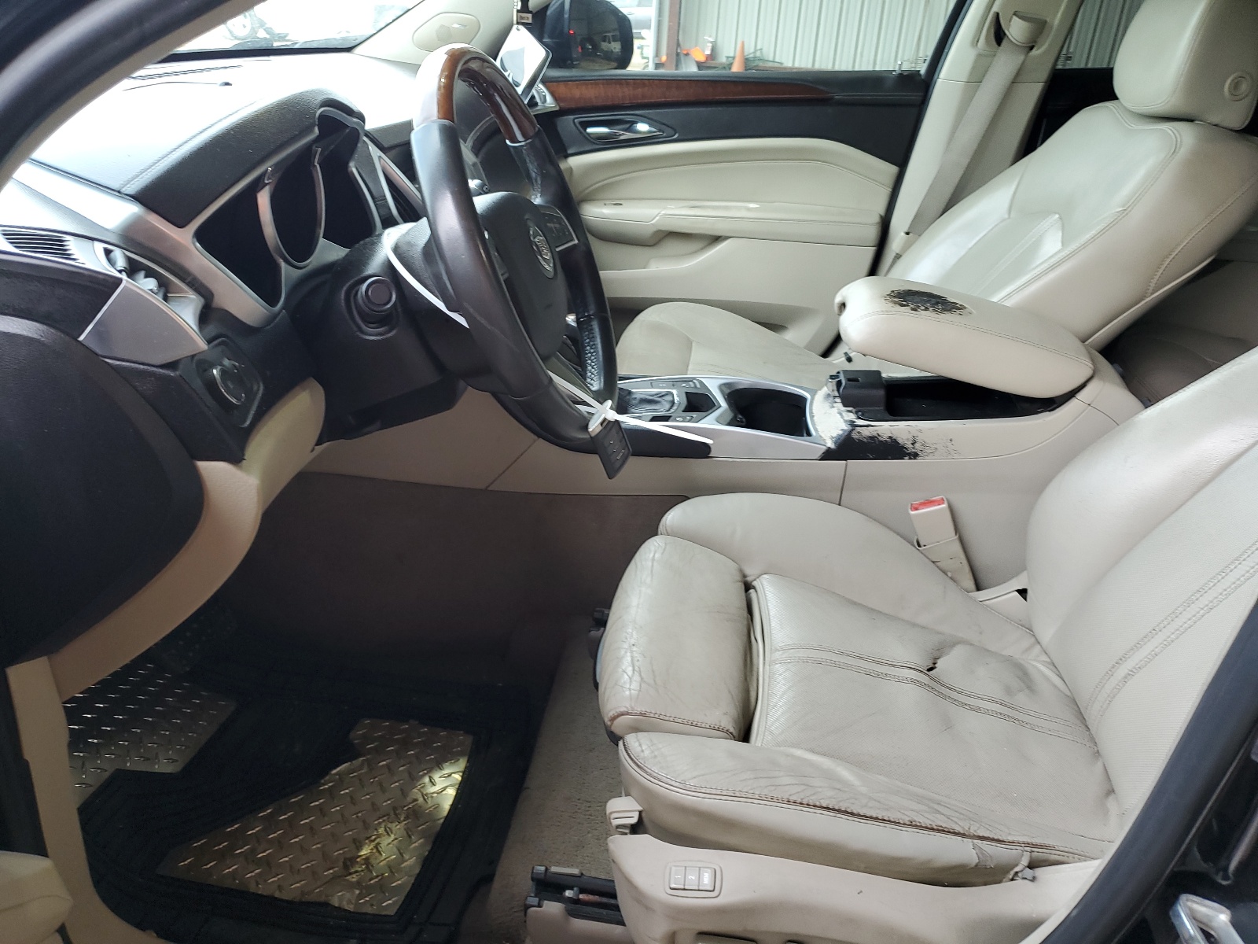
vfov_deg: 53.1
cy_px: 472
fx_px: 945
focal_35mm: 26
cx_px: 629
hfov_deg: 67.3
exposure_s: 1/60.2
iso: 59
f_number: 1.5
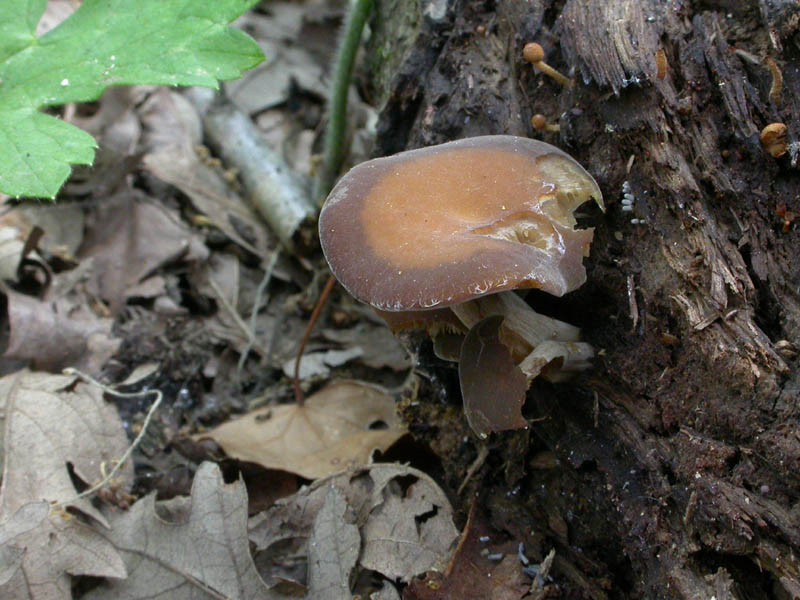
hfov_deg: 16.0
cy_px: 300
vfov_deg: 12.0
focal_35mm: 123
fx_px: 2843
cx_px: 400
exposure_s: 1/8
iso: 200
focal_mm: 25.5
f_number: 10.1
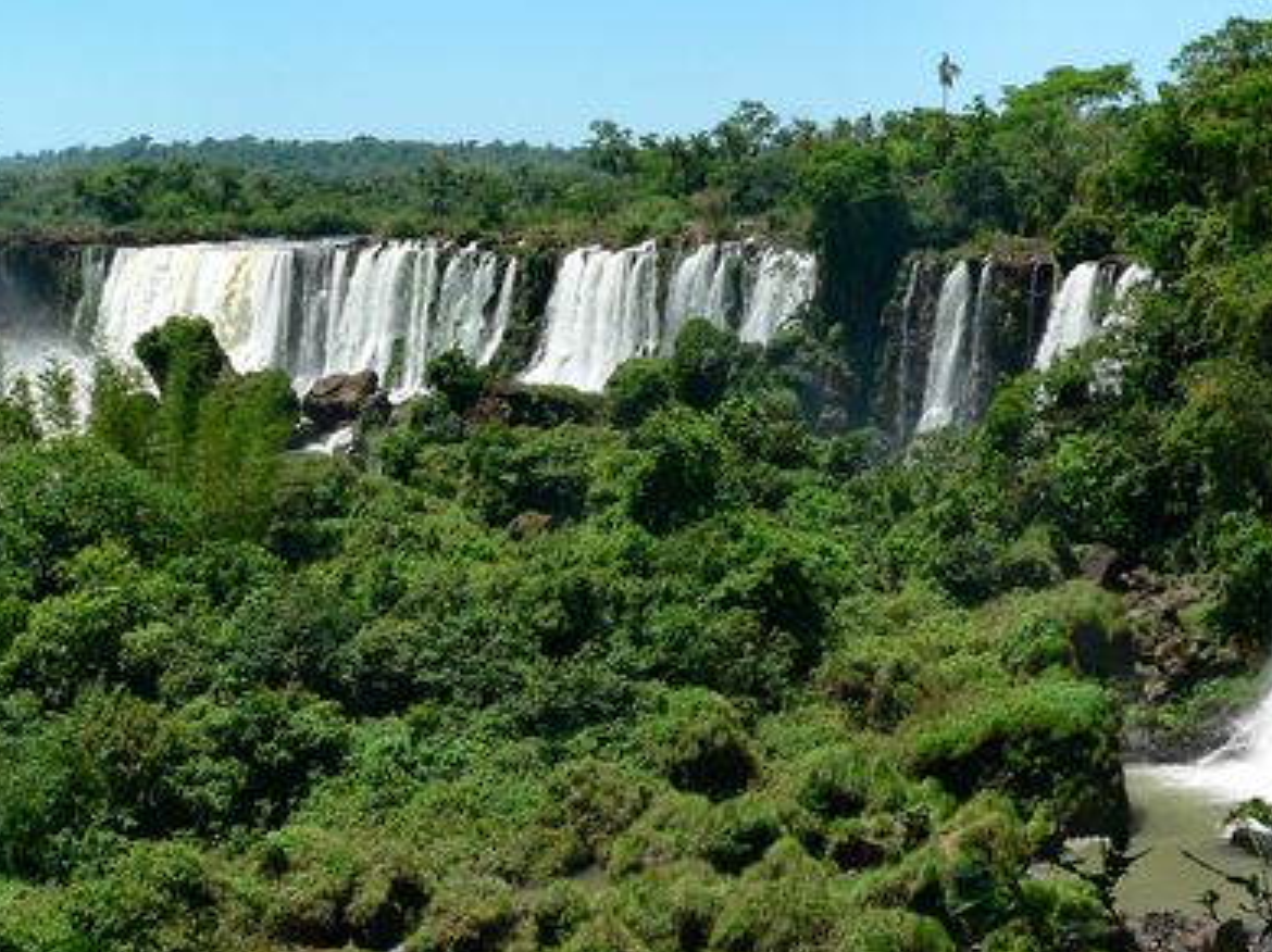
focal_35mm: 68
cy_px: 553
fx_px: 2497
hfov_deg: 28.5
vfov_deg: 21.6
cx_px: 740
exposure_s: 1/500
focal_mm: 8.8
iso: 80
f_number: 4.6
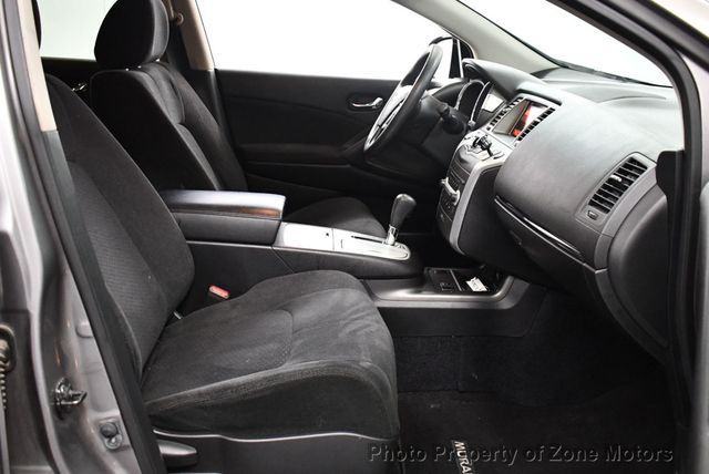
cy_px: 237
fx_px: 710
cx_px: 354
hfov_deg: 53.1
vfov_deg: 36.9
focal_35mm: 36
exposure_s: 1/125
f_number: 3.5
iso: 3200
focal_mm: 18
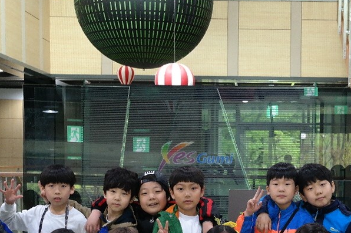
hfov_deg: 23.1
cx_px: 270
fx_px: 848
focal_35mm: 87
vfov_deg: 15.4
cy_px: 237
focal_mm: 20
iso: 800
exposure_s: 1/40
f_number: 3.5
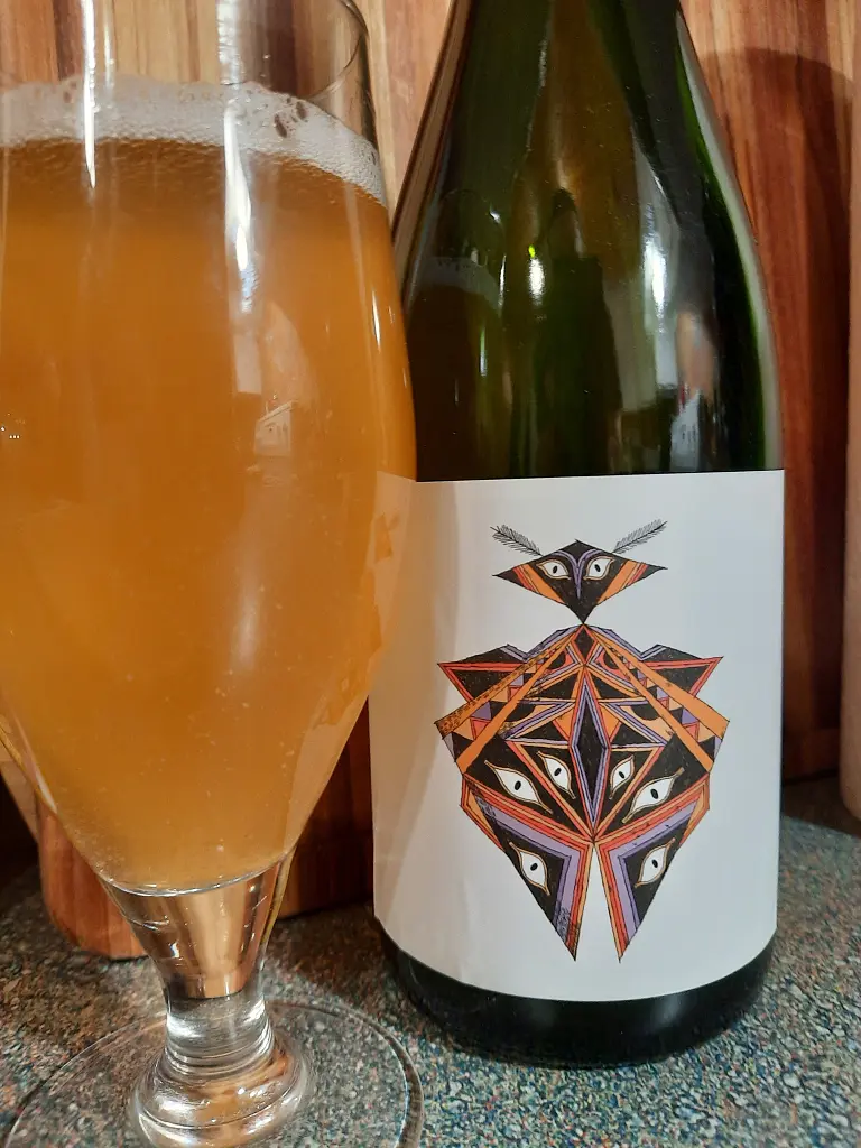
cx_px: 430
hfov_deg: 54.9
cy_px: 574
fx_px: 829
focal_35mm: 25
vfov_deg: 69.4
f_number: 2
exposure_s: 1/40
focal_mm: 4.6
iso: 320
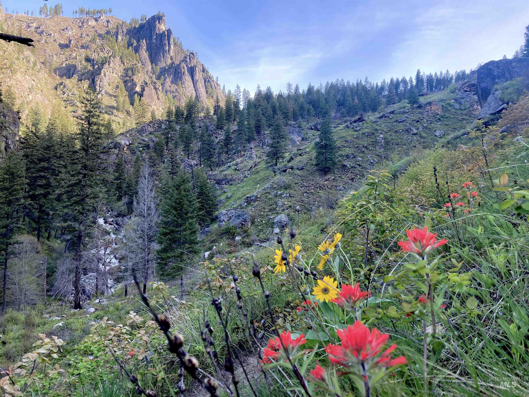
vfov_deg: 49.7
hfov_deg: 63.4
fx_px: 428
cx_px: 264
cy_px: 198
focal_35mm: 28
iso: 20
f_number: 1.8
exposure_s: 1/139
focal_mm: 3.99
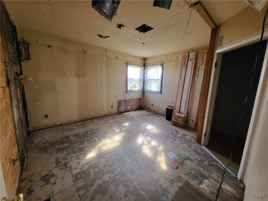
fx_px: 101
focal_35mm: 13
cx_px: 134
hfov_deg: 106.2
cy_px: 100
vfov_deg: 89.9
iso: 400
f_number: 2.2
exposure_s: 1/60.2
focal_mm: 1.74
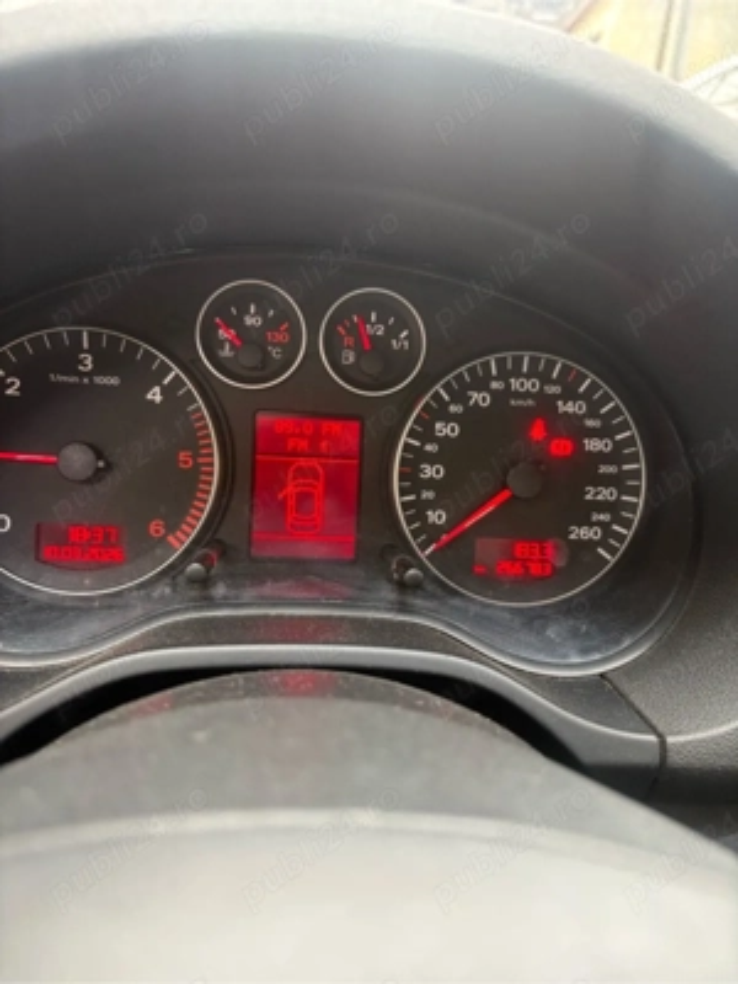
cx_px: 369
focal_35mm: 26
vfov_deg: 67.3
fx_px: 739
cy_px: 492
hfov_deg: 53.1
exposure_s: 1/63
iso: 125
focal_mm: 5.96
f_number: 1.6
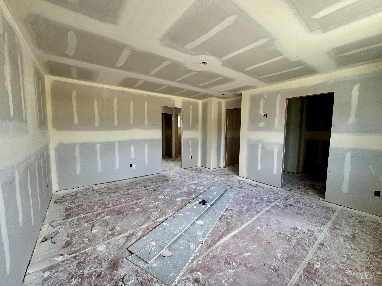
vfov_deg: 85.7
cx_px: 191
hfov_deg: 102.1
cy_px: 143
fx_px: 154
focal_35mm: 14
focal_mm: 2.22
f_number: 2.2
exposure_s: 1/99
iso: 100
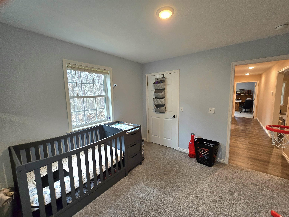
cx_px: 144
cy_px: 108
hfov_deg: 106.2
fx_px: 109
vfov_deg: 89.9
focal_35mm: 13
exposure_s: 1/60.2
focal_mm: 2.2
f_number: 2.2
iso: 250
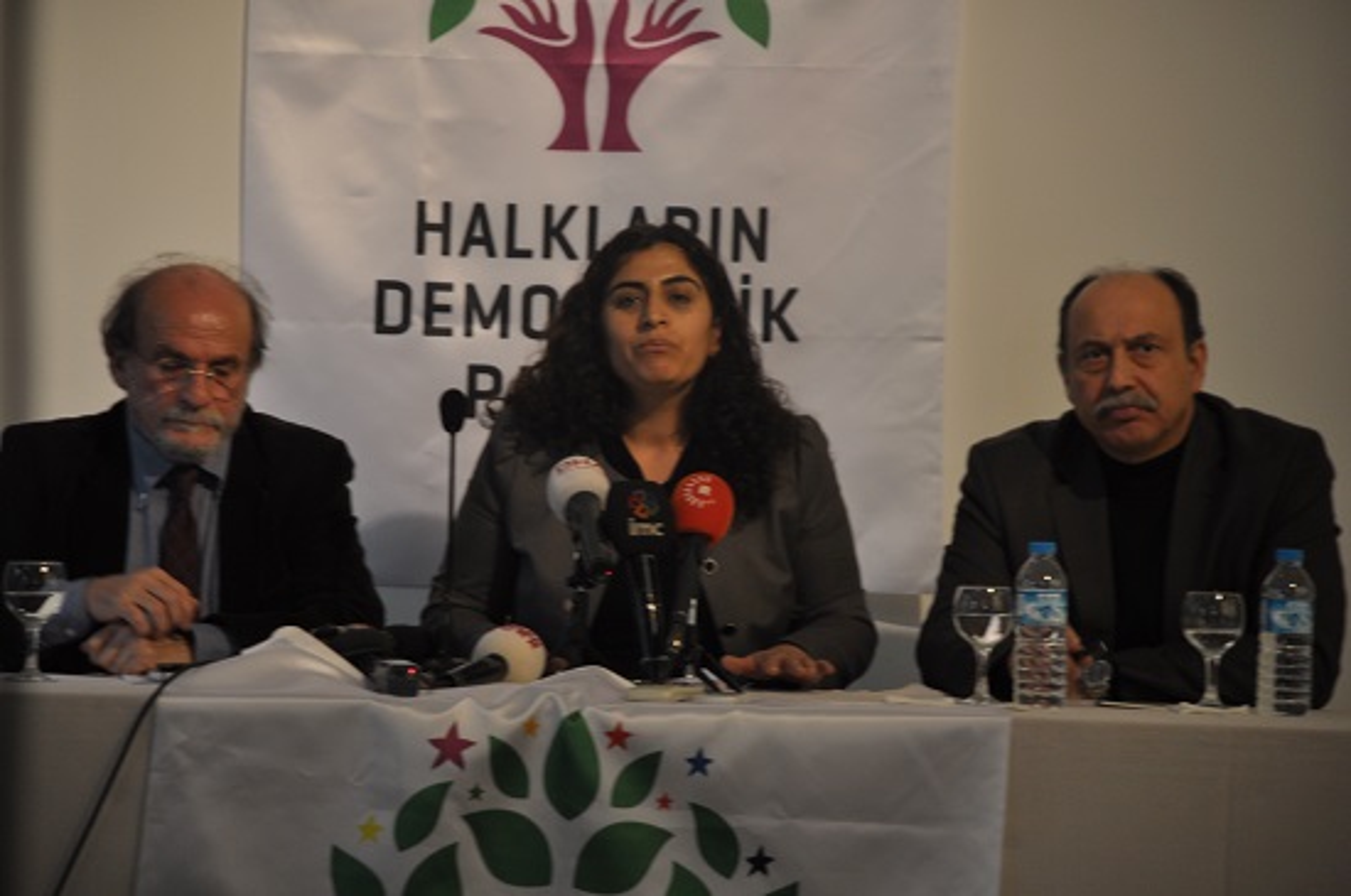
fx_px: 7026
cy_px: 448
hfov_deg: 11.0
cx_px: 676
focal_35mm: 188
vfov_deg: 7.3
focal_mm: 125
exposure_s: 1/50
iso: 400
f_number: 5.6
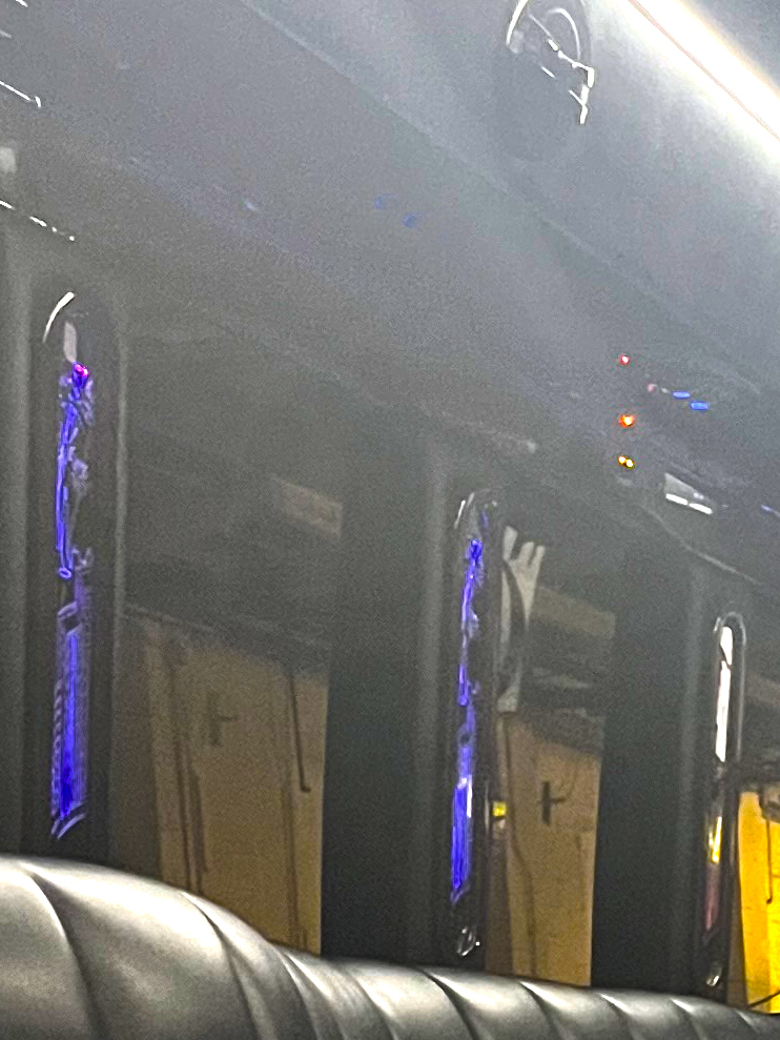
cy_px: 1481
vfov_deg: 17.1
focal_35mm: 106
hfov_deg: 13.0
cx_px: 1291
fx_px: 3184
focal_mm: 5.1
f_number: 1.6
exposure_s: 1/39
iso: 500
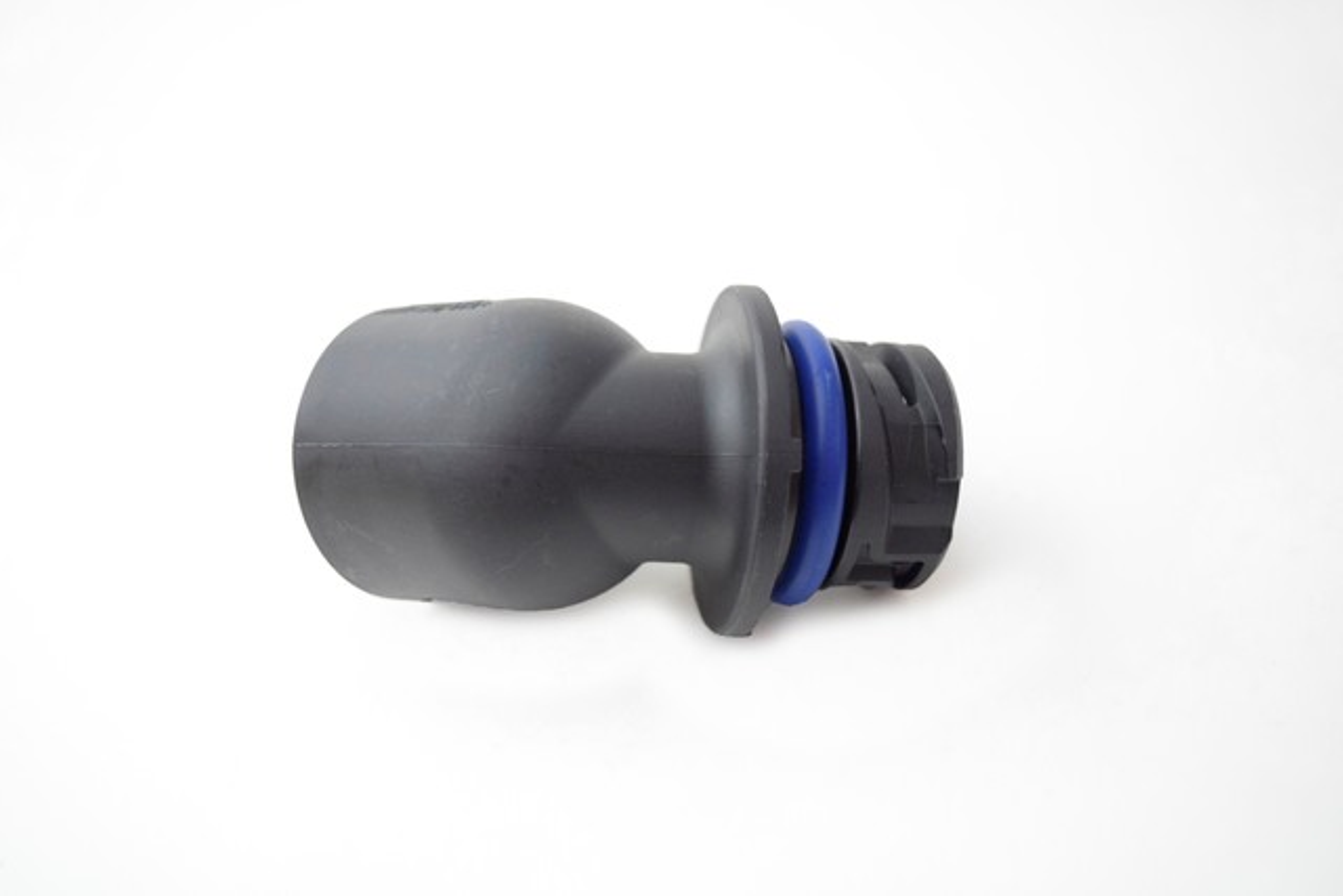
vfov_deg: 34.2
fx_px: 1455
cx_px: 672
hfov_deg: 49.5
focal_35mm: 39
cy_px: 448
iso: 2000
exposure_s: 1/60
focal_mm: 26
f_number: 4
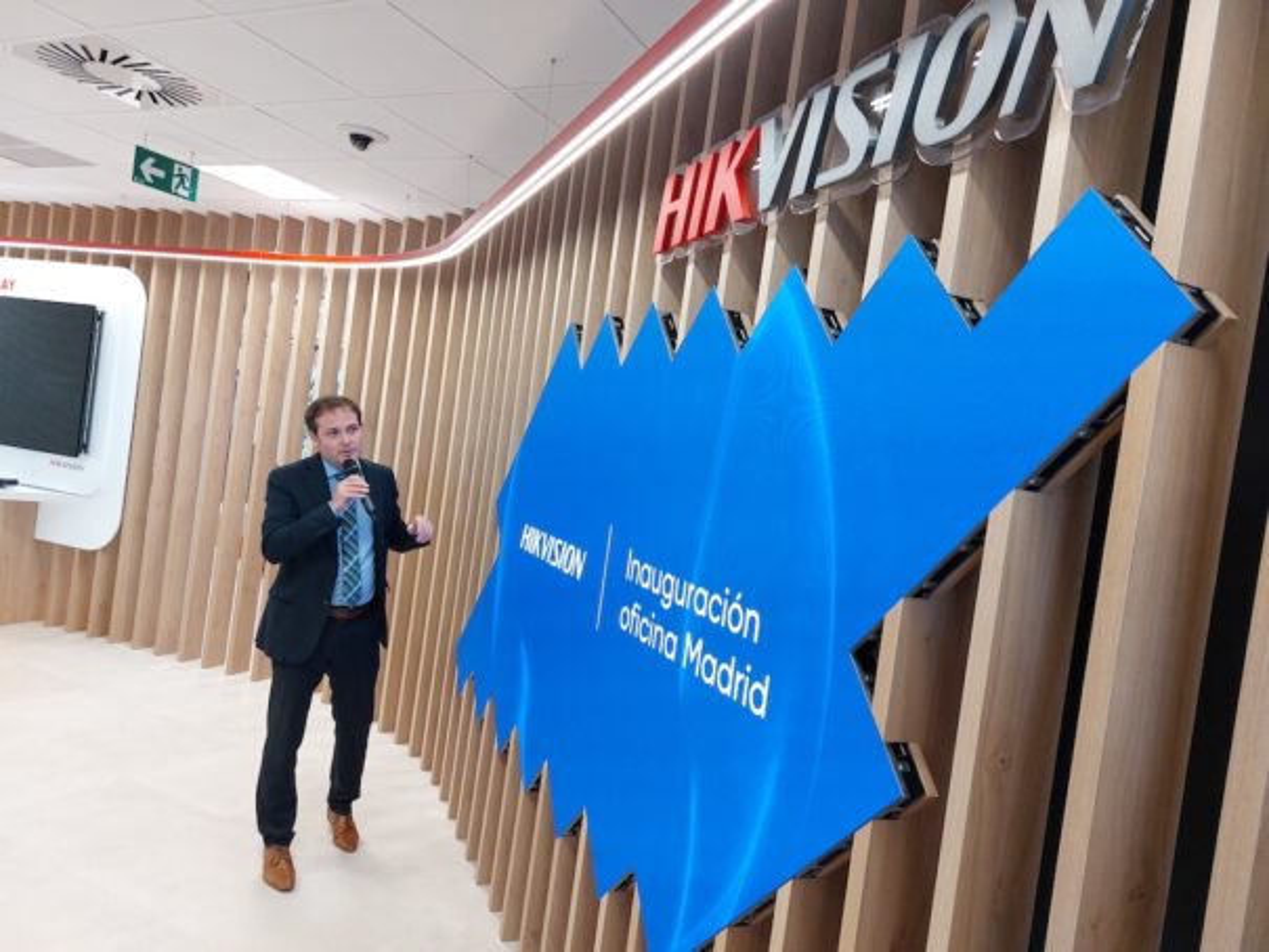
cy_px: 476
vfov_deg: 54.9
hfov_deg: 69.4
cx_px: 634
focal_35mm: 25
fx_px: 917
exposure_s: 1/100
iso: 200
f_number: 1.8
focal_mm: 5.23
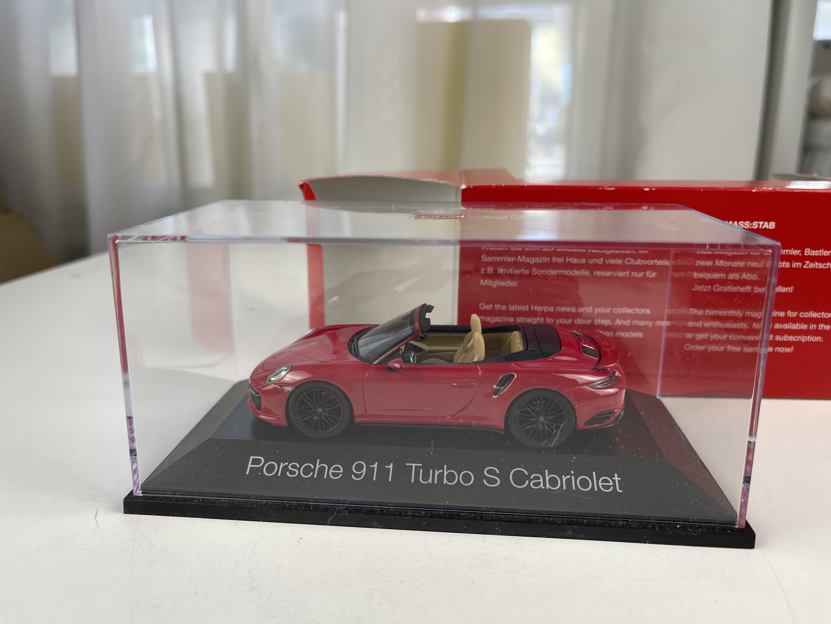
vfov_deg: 54.9
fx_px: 600
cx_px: 416
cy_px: 312
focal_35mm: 25
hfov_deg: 69.4
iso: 32
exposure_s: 1/136
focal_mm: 5.1
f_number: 1.6
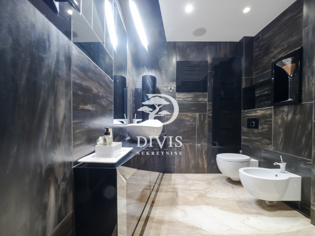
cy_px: 118
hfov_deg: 102.1
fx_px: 127
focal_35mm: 14
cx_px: 158
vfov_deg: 85.7
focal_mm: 7
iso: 400
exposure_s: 1/4
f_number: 4
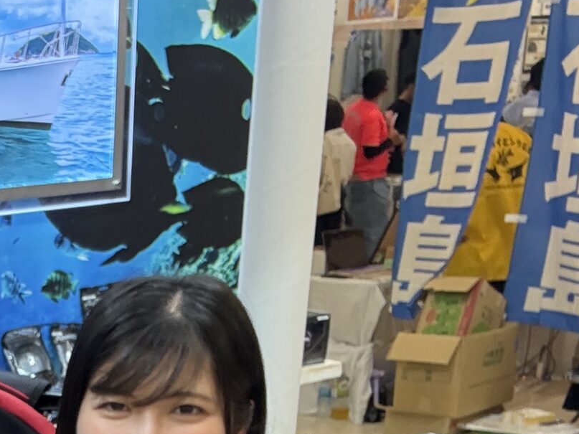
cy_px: 577
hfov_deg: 23.8
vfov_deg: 18.6
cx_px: -150
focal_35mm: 73
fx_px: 1221
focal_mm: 2.69
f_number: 1.9
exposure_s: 1/100
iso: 100
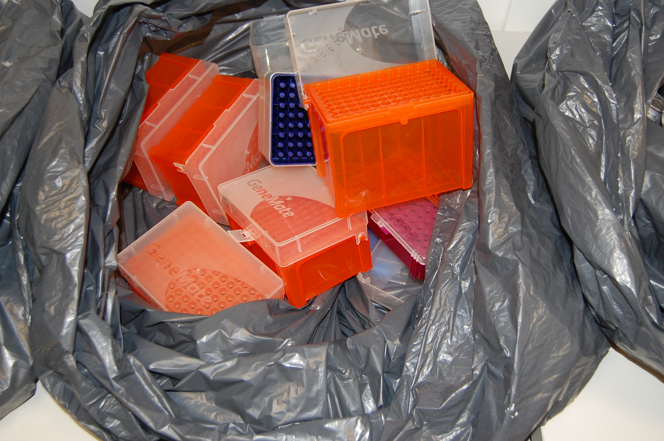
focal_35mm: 36
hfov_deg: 53.1
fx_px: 663
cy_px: 178
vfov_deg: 36.7
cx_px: 350
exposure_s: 1/60
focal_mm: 20
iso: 400
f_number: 3.8
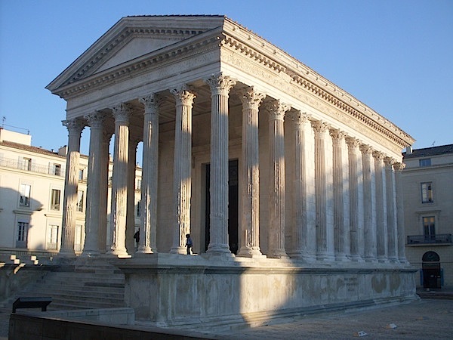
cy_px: 170
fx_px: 497
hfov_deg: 49.0
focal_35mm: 38
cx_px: 226
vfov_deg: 37.7
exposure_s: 1/90
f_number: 8.4
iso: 80
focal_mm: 6.3
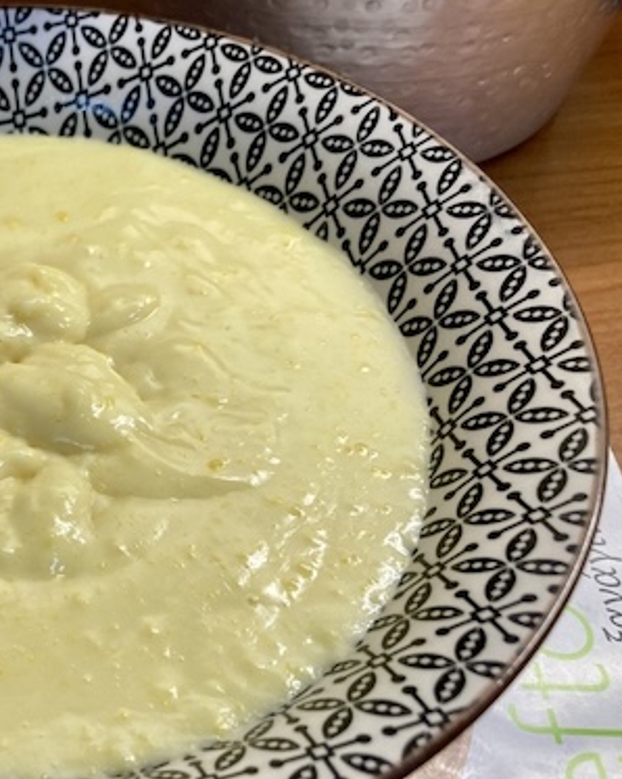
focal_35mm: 44
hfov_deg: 31.7
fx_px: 1013
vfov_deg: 41.9
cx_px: 8
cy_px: 447
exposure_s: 1/50
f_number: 1.8
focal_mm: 3.99
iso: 50
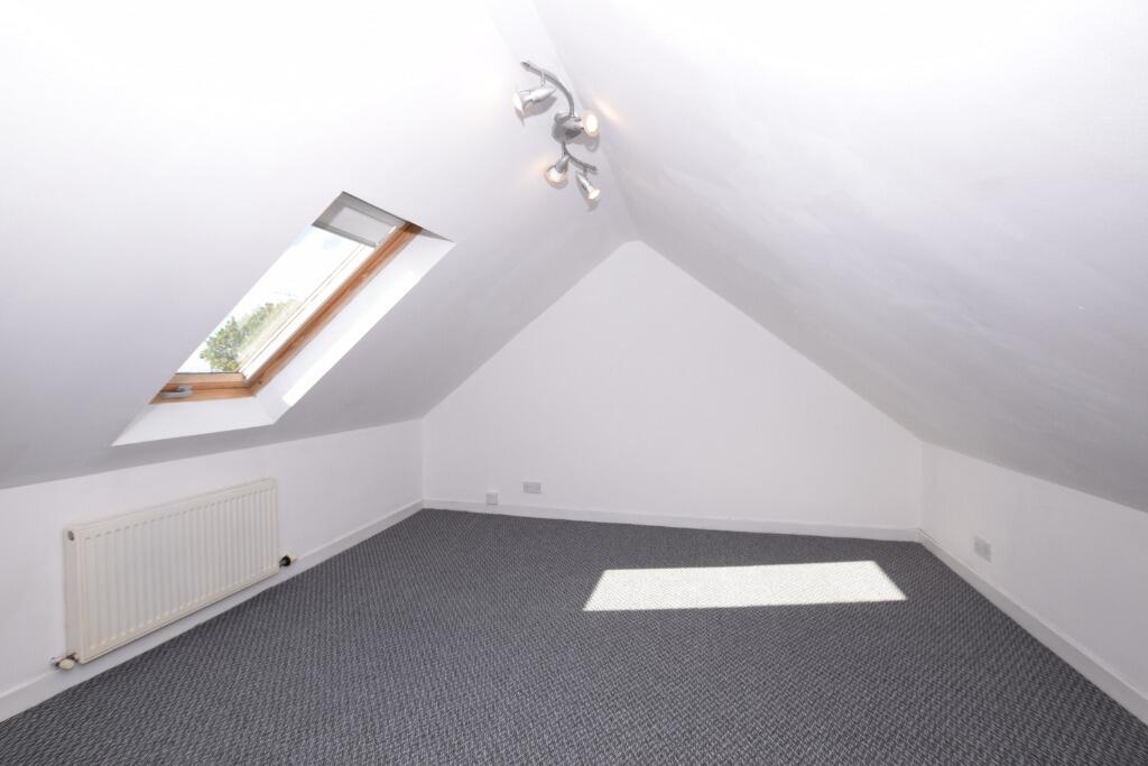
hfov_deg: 100.4
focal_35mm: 15
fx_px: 478
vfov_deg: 77.3
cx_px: 574
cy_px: 383
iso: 400
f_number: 7.1
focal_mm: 10
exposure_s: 1/200
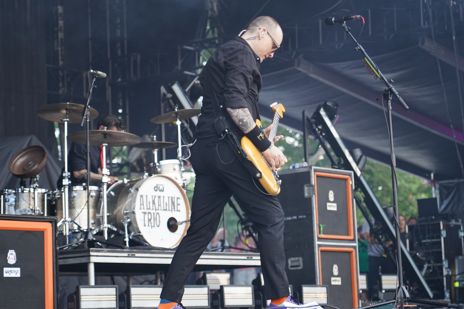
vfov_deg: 13.0
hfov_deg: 19.5
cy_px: 154
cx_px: 232
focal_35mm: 105
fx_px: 1353
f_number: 4
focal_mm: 105
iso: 3200
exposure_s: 1/160
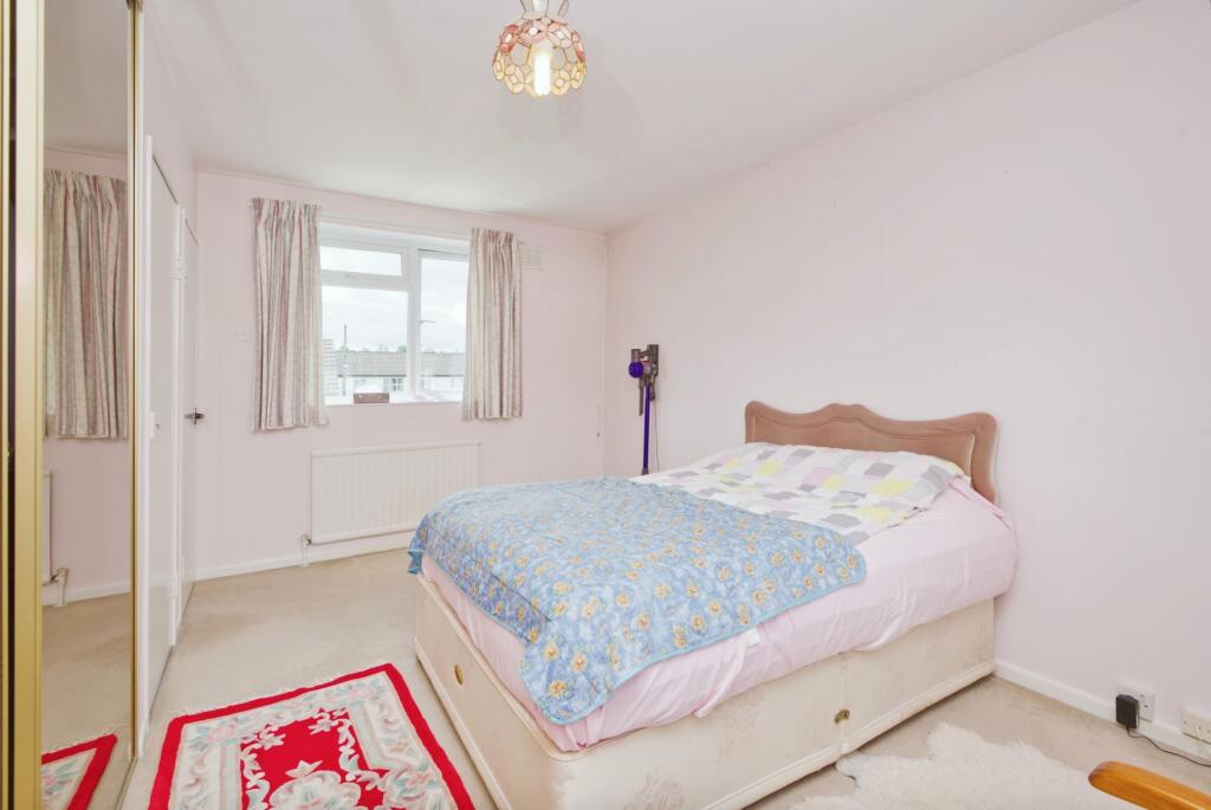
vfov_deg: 73.9
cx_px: 606
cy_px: 405
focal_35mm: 16
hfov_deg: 96.7
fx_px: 539
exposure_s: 1/250
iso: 400
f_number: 9
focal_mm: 16
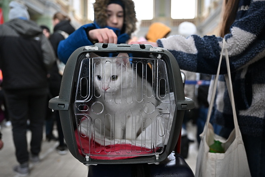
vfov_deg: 45.0
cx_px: 132
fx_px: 213
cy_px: 88
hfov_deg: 63.7
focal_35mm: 29
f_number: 2.8
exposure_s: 1/500
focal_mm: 29
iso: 3600
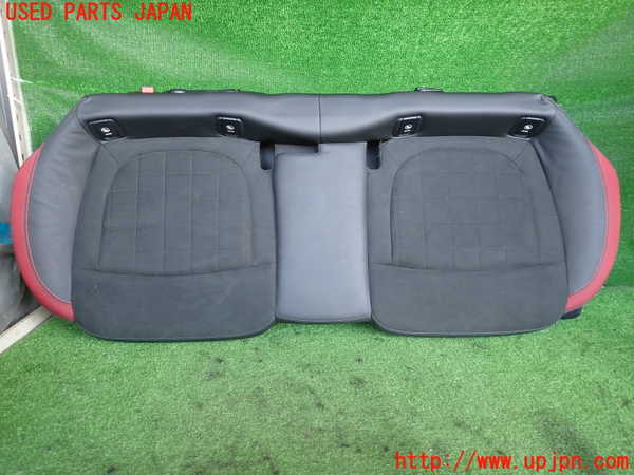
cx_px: 317
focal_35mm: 25
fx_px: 458
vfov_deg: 54.9
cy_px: 238
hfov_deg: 69.4
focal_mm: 4.5
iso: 200
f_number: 2
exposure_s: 1/50
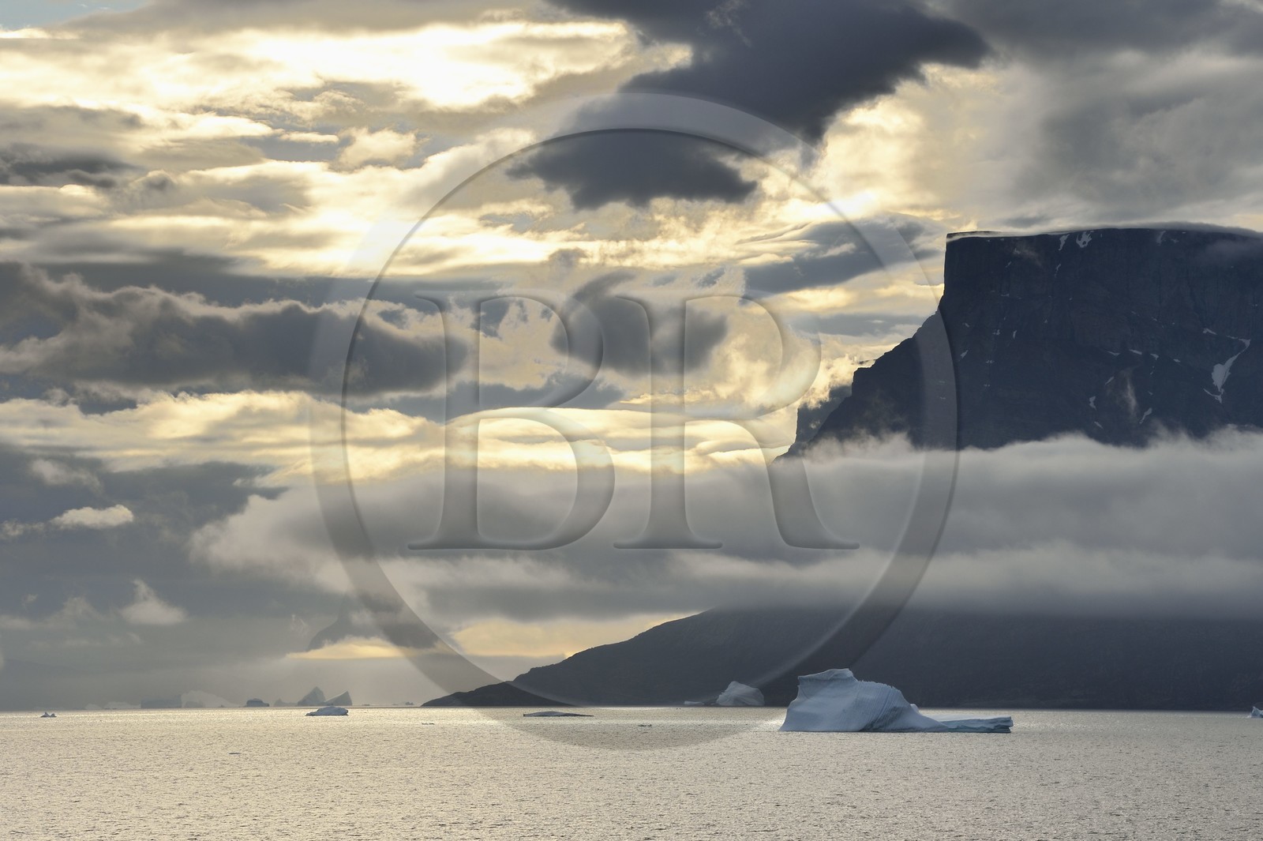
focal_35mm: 200
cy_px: 420
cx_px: 632
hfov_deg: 10.3
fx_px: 7013
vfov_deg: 6.9
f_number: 16
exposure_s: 1/250
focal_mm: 200
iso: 200
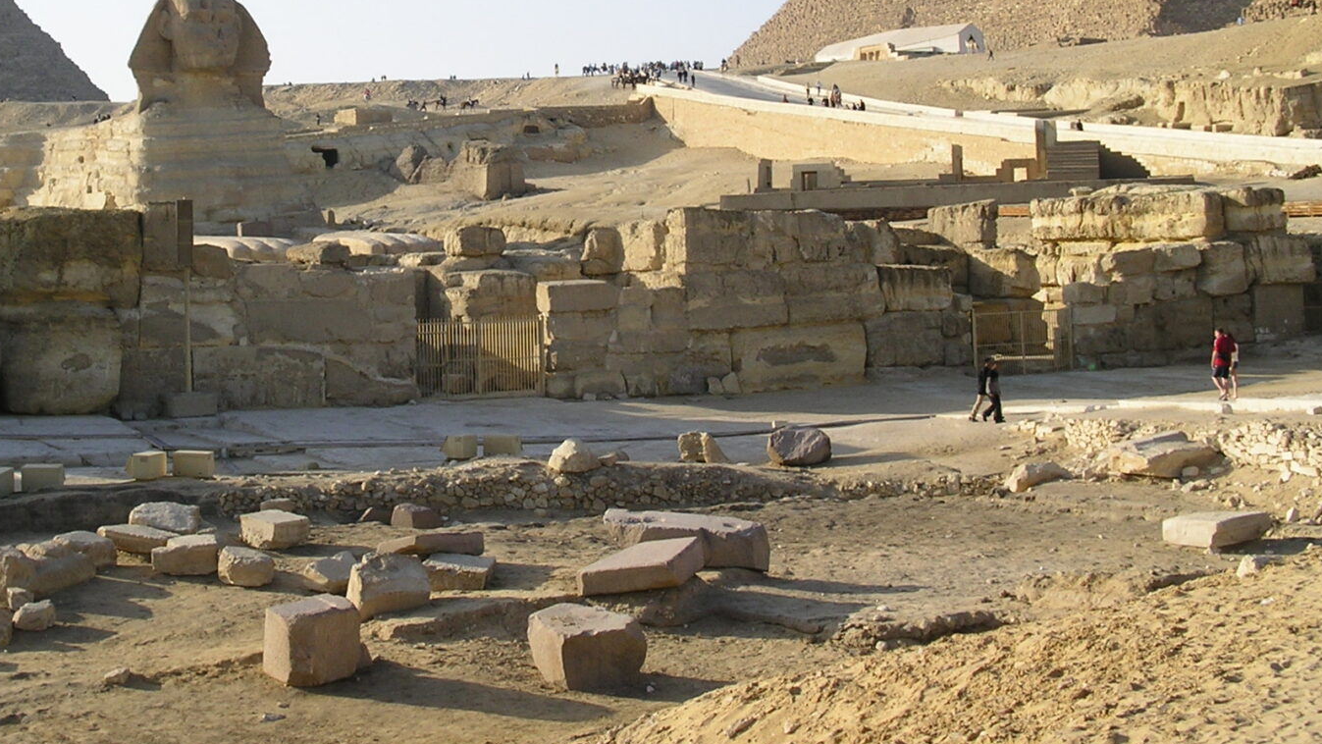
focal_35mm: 59
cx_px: 448
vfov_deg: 20.0
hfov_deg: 35.1
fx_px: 2068
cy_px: 67
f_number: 5.6
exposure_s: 1/350
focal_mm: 7.8
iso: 100
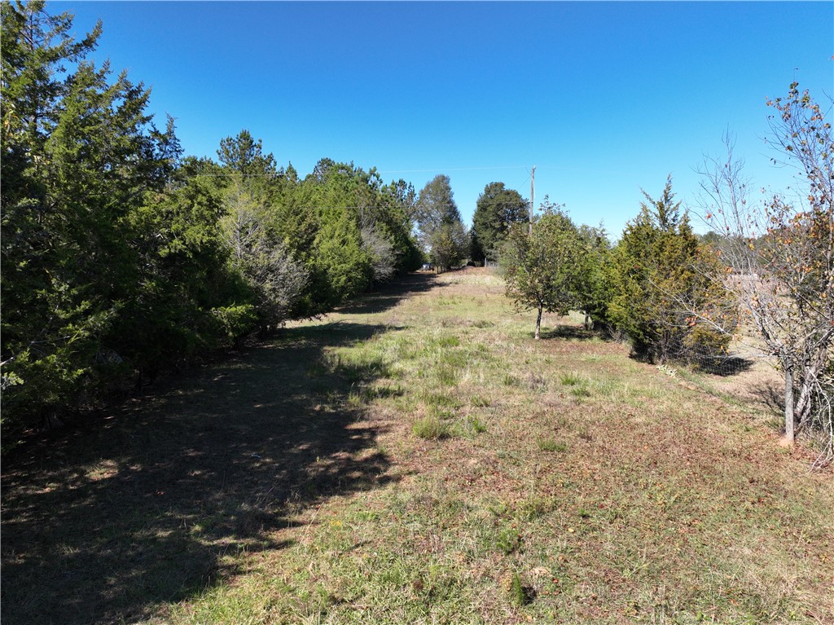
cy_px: 312
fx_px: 578
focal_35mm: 24
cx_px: 417
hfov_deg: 71.6
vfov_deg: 56.8
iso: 110
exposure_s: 1/160
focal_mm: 12.29
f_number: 2.8
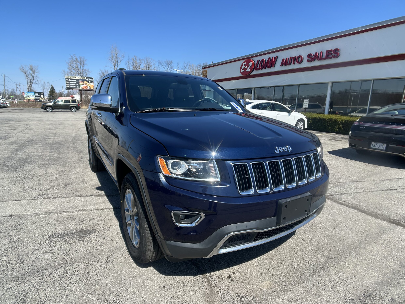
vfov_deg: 51.4
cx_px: 199
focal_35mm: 27
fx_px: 316
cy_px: 155
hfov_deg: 65.3
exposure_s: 1/2994
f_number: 1.5
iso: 50
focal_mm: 5.7
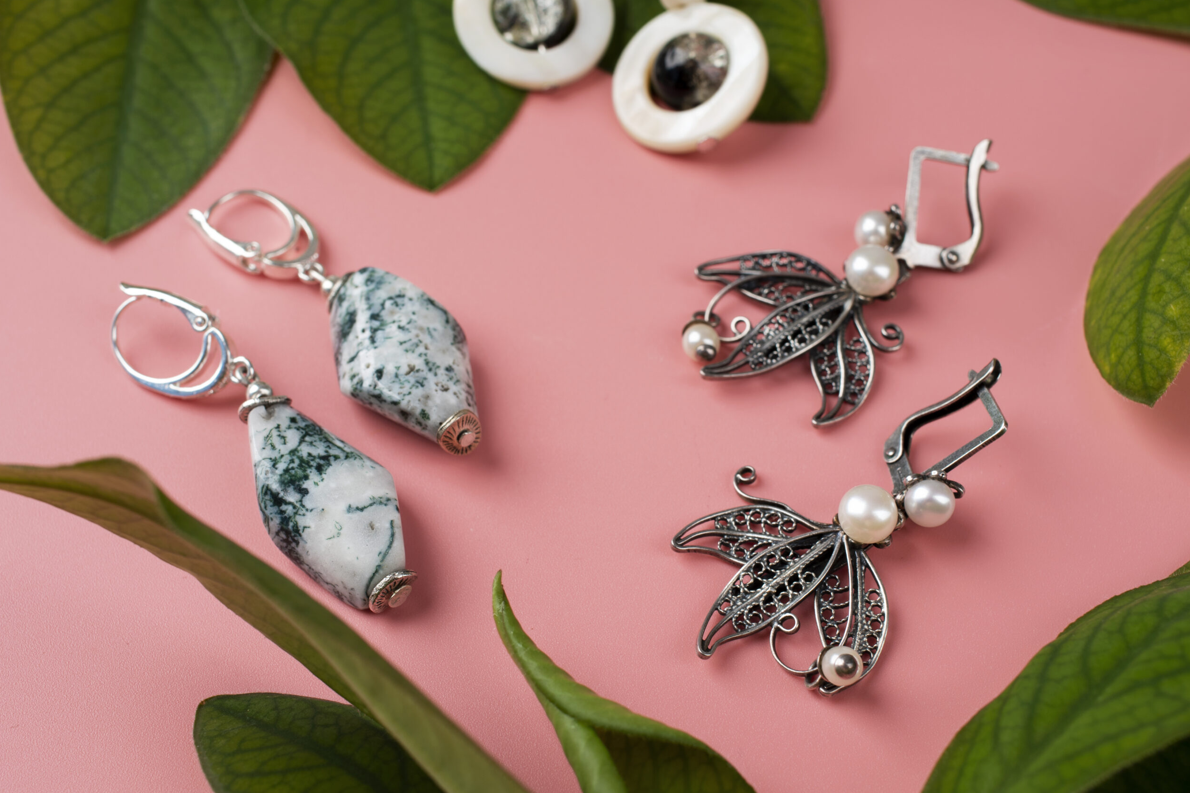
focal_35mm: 54
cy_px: 401
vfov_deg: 25.1
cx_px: 592
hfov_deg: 36.9
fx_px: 1785
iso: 100
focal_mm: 35
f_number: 8
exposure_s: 1/100
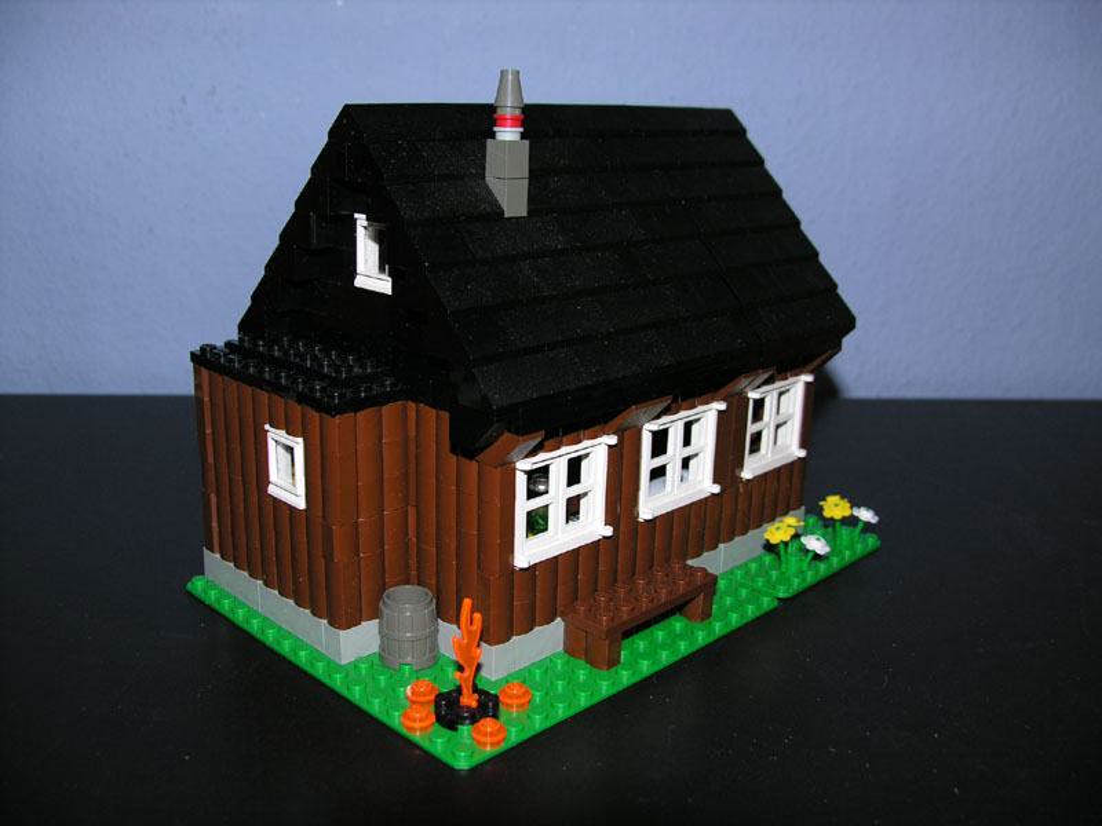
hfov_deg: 52.6
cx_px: 551
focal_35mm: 35
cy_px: 413
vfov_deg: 40.7
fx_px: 1114
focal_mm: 8.9
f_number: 2.8
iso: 50
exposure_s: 1/60.1
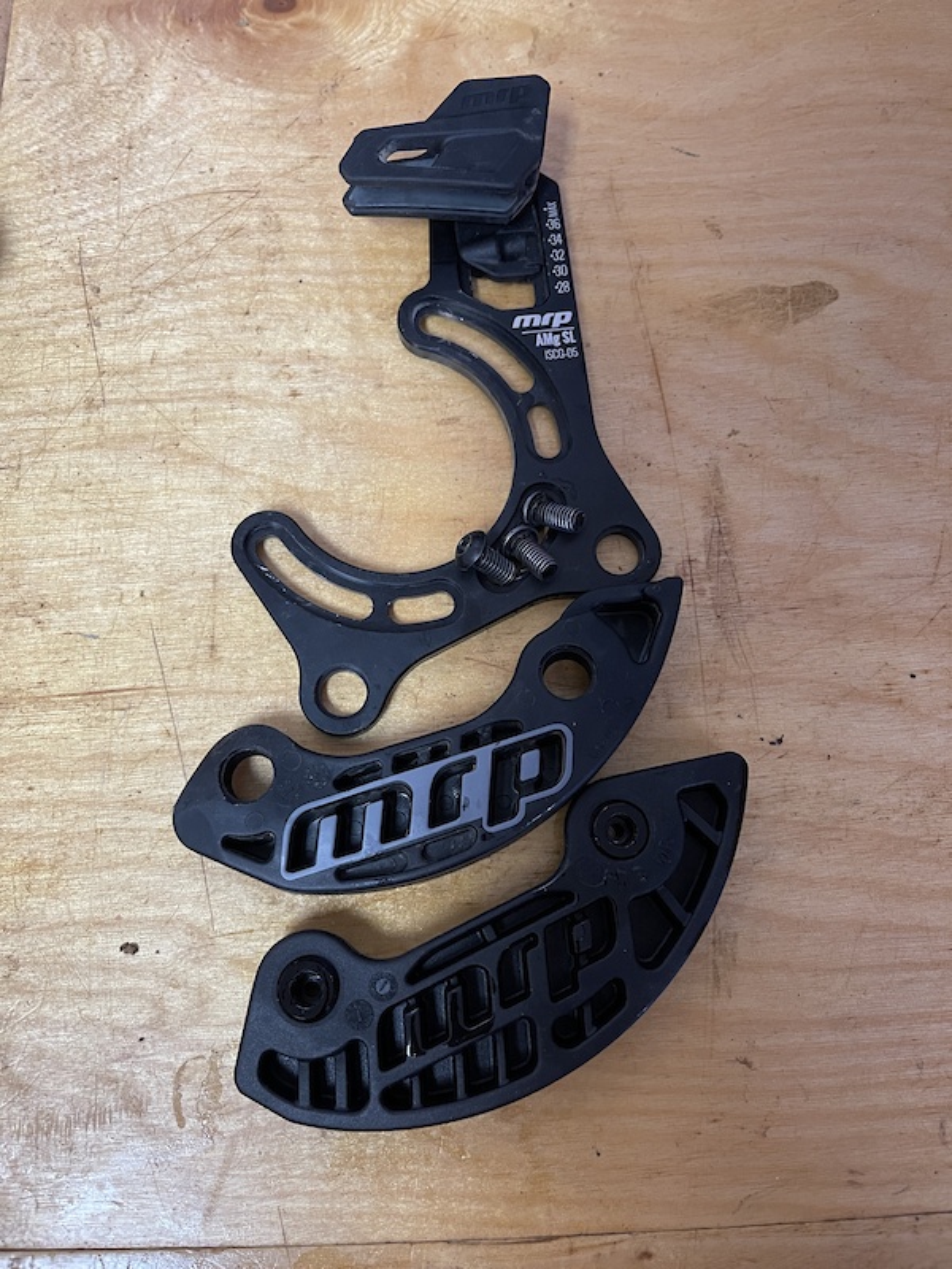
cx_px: 476
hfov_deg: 54.9
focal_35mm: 25
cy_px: 634
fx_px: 917
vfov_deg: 69.4
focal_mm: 5.1
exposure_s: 1/55
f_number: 1.6
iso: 320
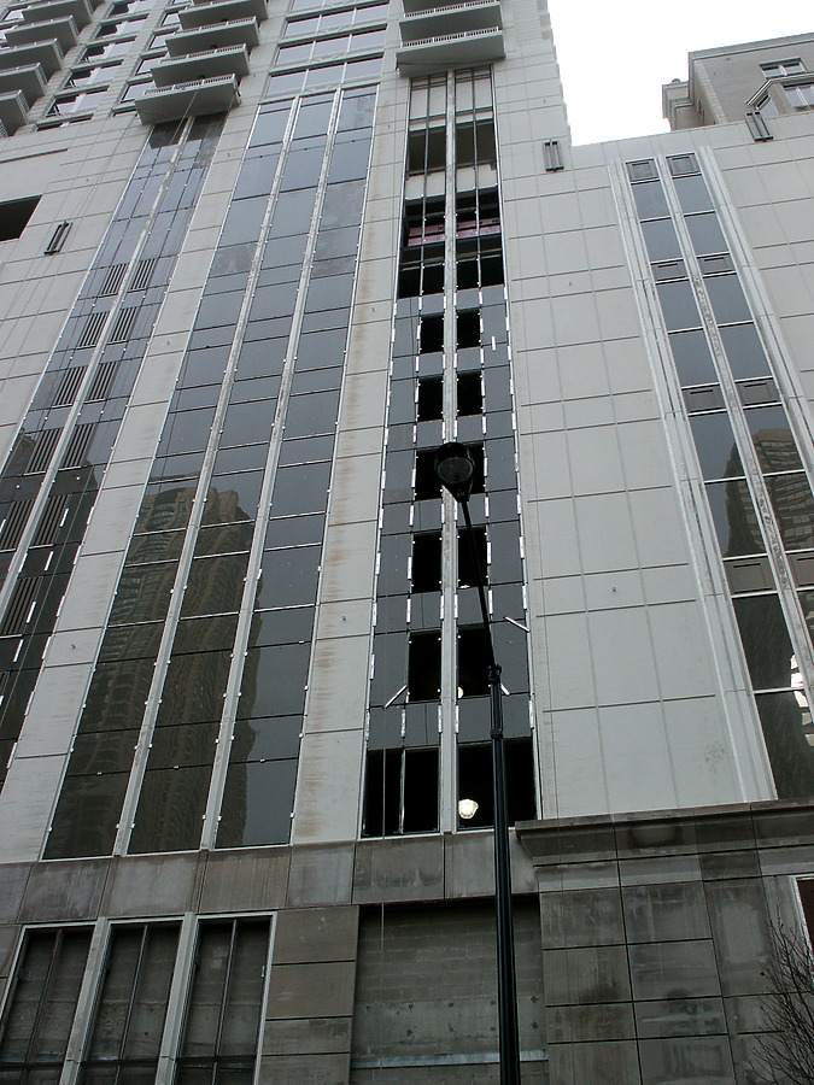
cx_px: 407
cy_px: 542
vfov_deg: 52.6
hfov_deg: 40.7
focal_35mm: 35
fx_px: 1097
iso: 64
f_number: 6.7
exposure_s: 1/125
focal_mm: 7.18
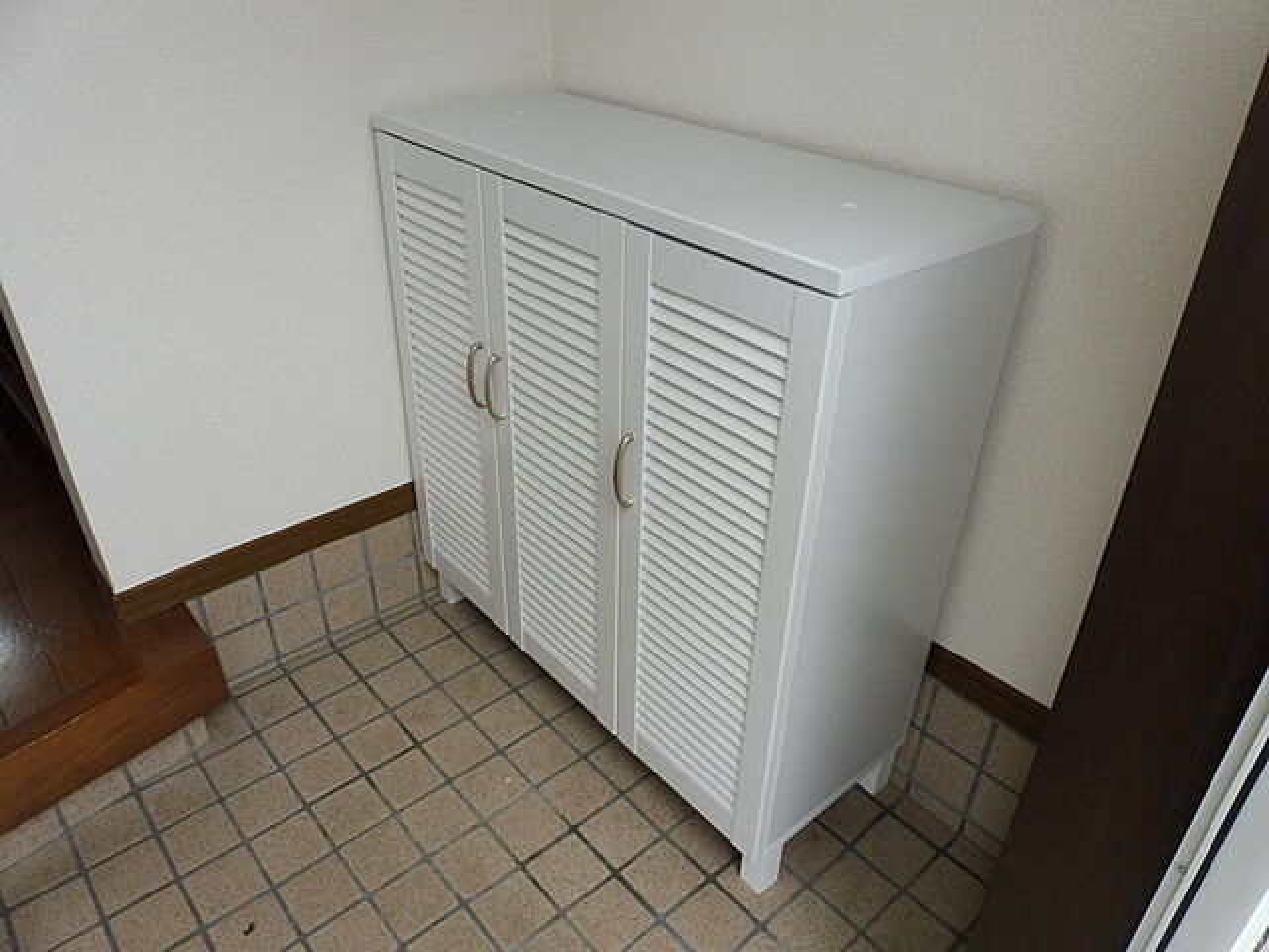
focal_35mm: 24
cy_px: 476
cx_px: 634
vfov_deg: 56.8
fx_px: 880
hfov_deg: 71.6
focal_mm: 4.3
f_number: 5.6
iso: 100
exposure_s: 1/25
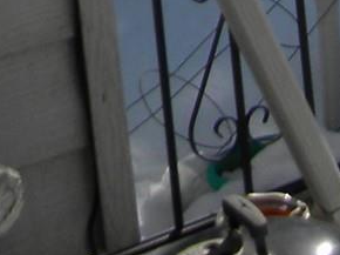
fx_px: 1943
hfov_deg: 8.2
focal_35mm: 198
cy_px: -418
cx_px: 1080
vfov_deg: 6.9
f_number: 7
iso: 80
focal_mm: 5
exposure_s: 1/420
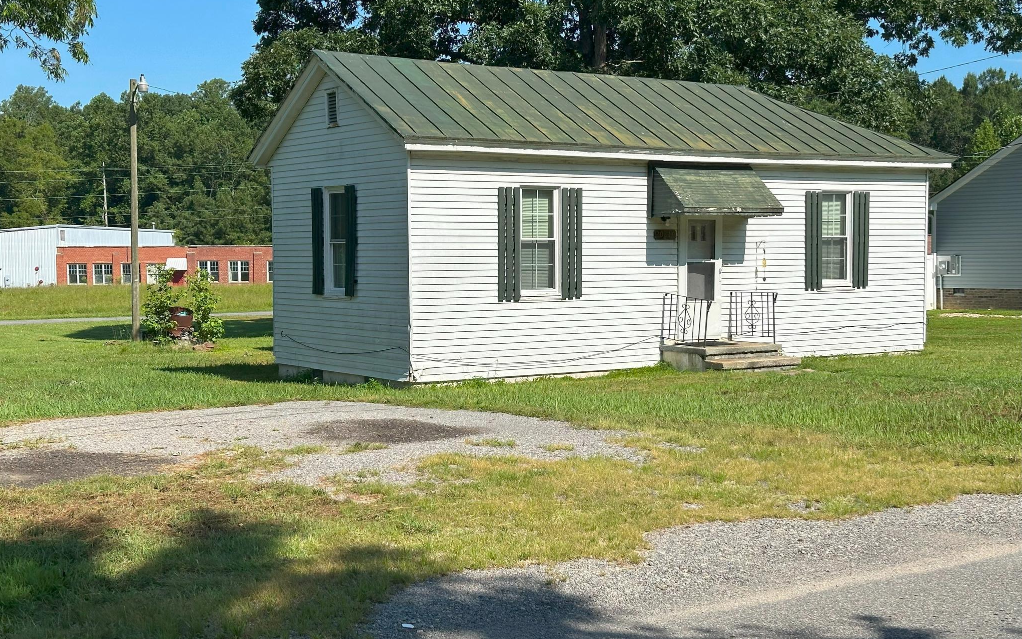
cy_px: 314
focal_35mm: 51
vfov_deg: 25.3
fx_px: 1421
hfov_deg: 39.6
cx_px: 510
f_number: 1.78
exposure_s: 1/6211
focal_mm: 6.86
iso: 64
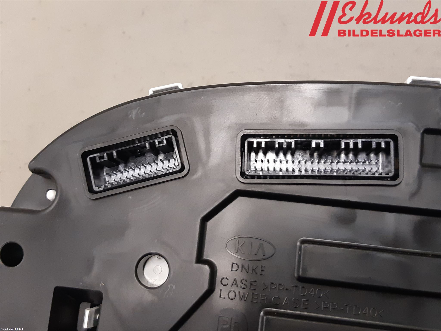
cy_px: 166
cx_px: 220
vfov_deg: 53.1
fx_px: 331
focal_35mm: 26
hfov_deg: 67.3
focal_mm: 3.93
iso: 200
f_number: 1.7
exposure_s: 1/50
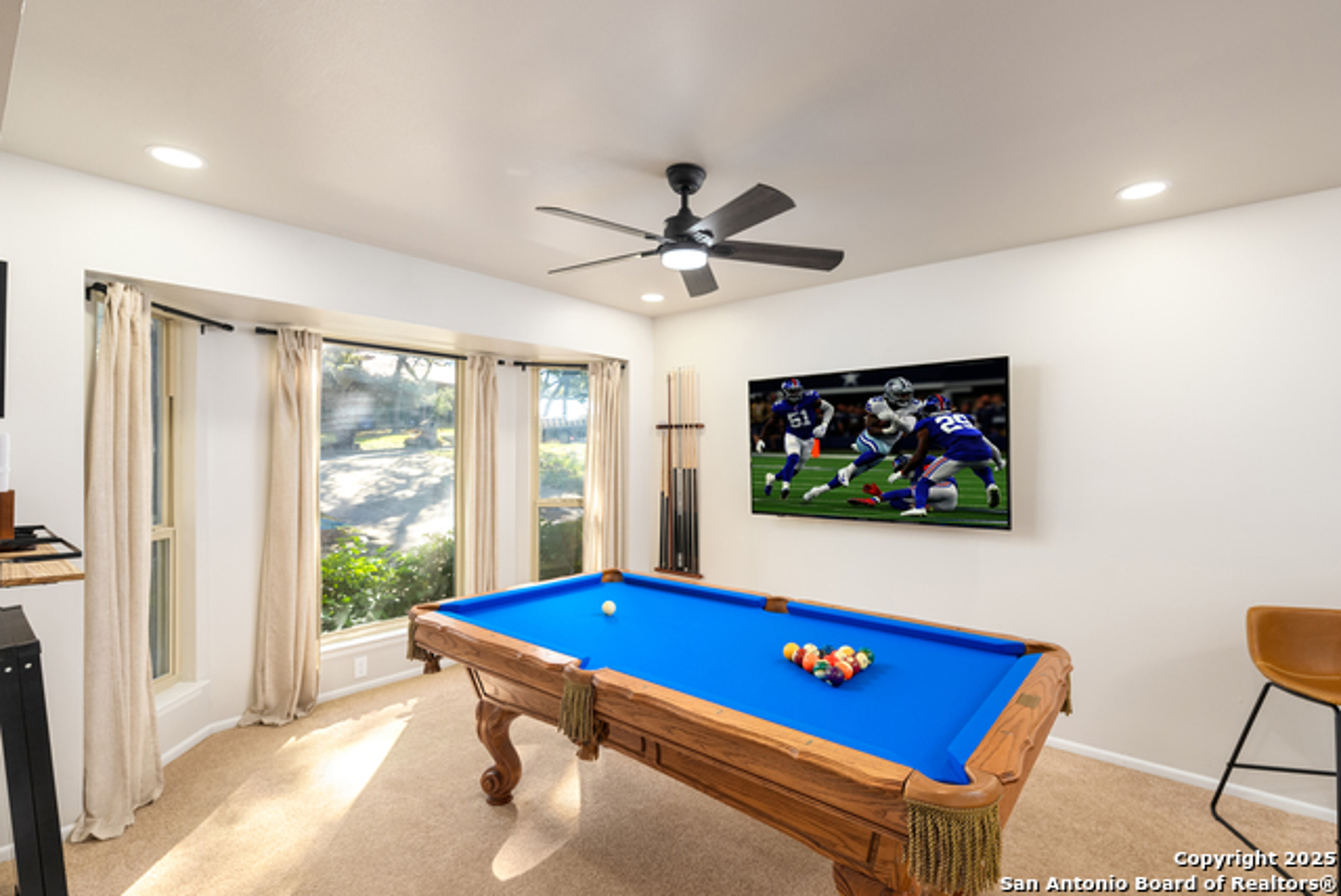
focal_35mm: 16
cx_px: 670
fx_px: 597
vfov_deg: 73.9
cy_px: 448
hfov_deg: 96.7
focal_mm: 16
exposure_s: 1/200
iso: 640
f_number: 6.3
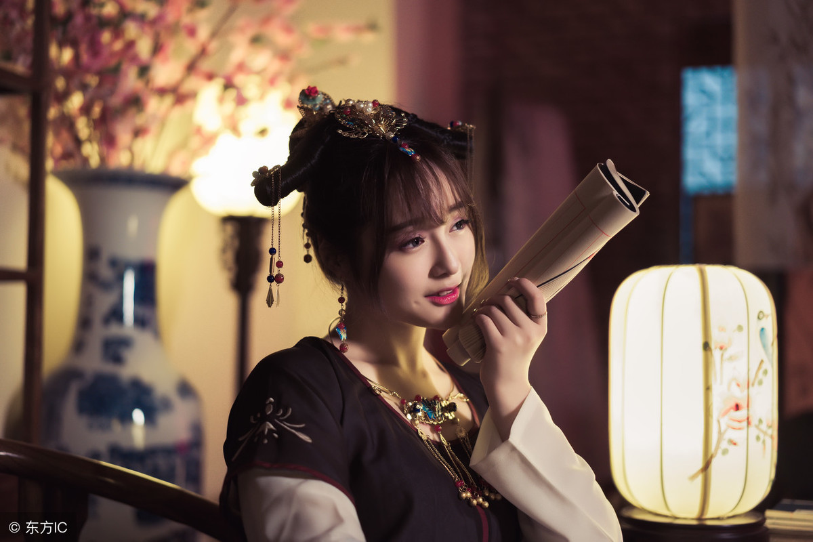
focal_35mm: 55
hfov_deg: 36.2
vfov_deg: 24.6
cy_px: 271
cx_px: 406
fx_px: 1242
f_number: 1.8
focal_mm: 55
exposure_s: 1/160
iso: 1250
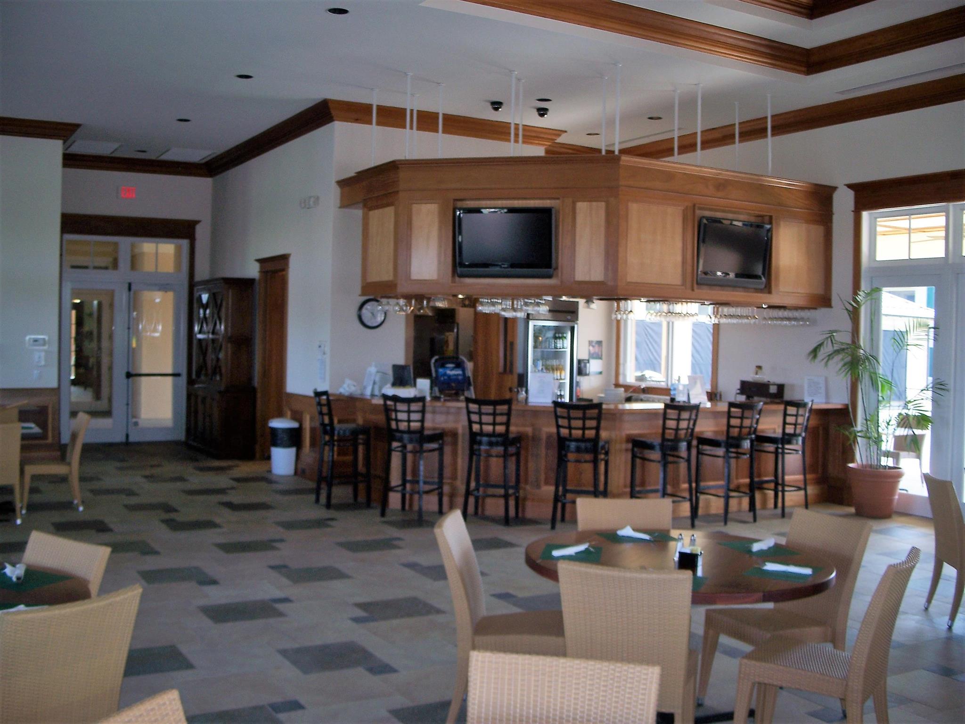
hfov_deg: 50.1
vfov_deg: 38.7
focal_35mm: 37
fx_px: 1031
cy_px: 362
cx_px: 482
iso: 80
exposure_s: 1/60
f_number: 2.8
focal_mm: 7.8
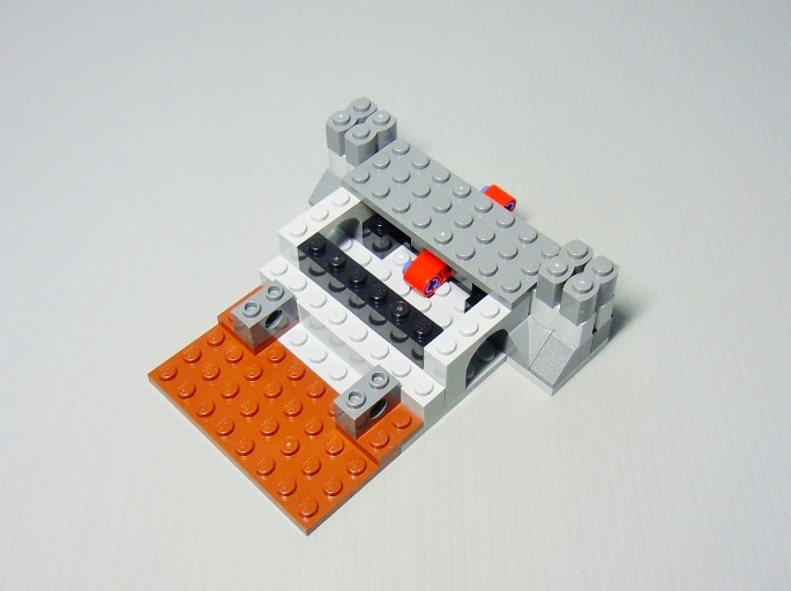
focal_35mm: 30
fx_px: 685
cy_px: 296
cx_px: 396
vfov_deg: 46.7
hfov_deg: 60.0
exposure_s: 1/20
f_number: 3.5
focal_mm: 5.4
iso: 200
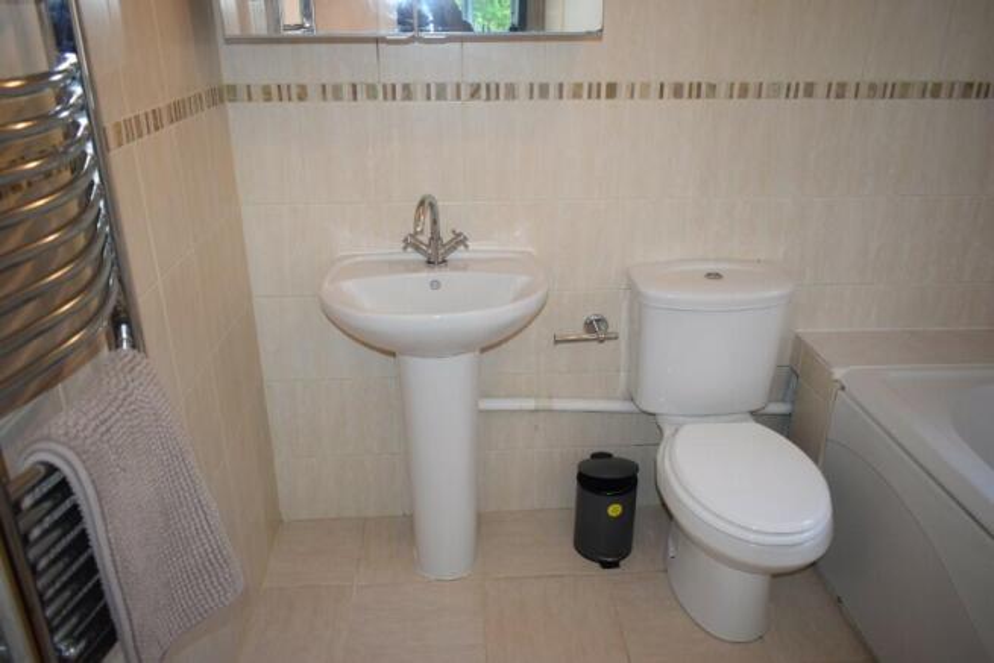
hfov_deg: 67.4
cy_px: 332
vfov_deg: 48.0
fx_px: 746
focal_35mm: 27
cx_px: 497
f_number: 4.5
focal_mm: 18
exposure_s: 1/80
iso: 800
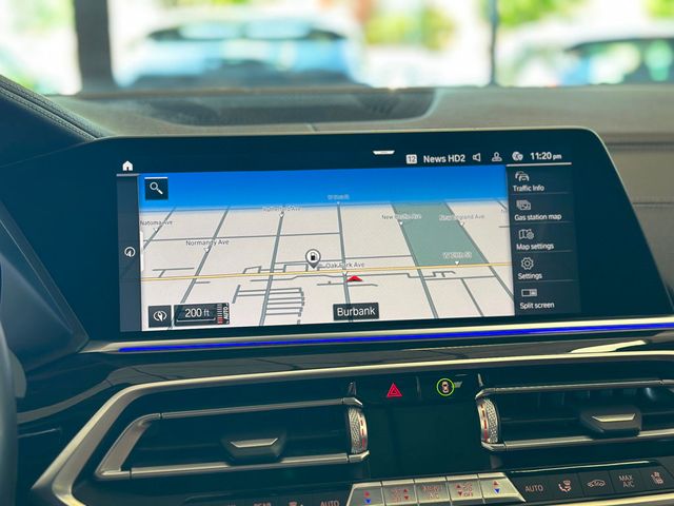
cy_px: 253
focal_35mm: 48
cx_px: 337
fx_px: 935
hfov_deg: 39.7
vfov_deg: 30.3
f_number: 1.78
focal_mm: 6.86
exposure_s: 1/60
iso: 100
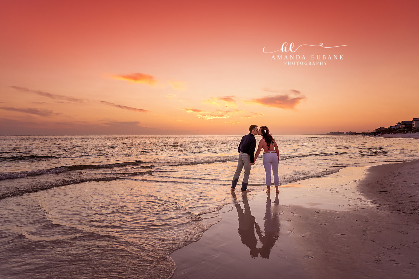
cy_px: 140
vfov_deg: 50.4
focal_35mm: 26
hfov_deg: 70.4
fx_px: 297
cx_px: 210
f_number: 3.2
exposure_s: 1/800
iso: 1000
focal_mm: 25.5
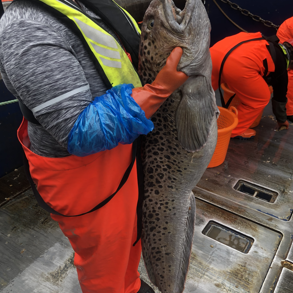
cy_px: 142
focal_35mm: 34
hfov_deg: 48.4
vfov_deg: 48.4
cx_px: 150
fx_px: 326
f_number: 1.8
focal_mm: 3.99
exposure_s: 1/201
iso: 20
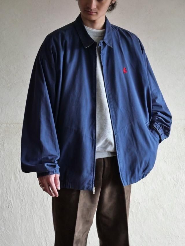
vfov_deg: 22.3
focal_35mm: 88
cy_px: 123
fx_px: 627
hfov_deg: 16.8
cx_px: 92
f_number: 3.9
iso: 1250
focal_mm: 44
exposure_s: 1/100
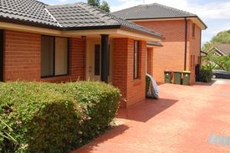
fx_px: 262
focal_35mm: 41
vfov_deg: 32.5
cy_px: 60
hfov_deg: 46.1
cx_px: 64
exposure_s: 1/200
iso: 100
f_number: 7.1
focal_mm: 16
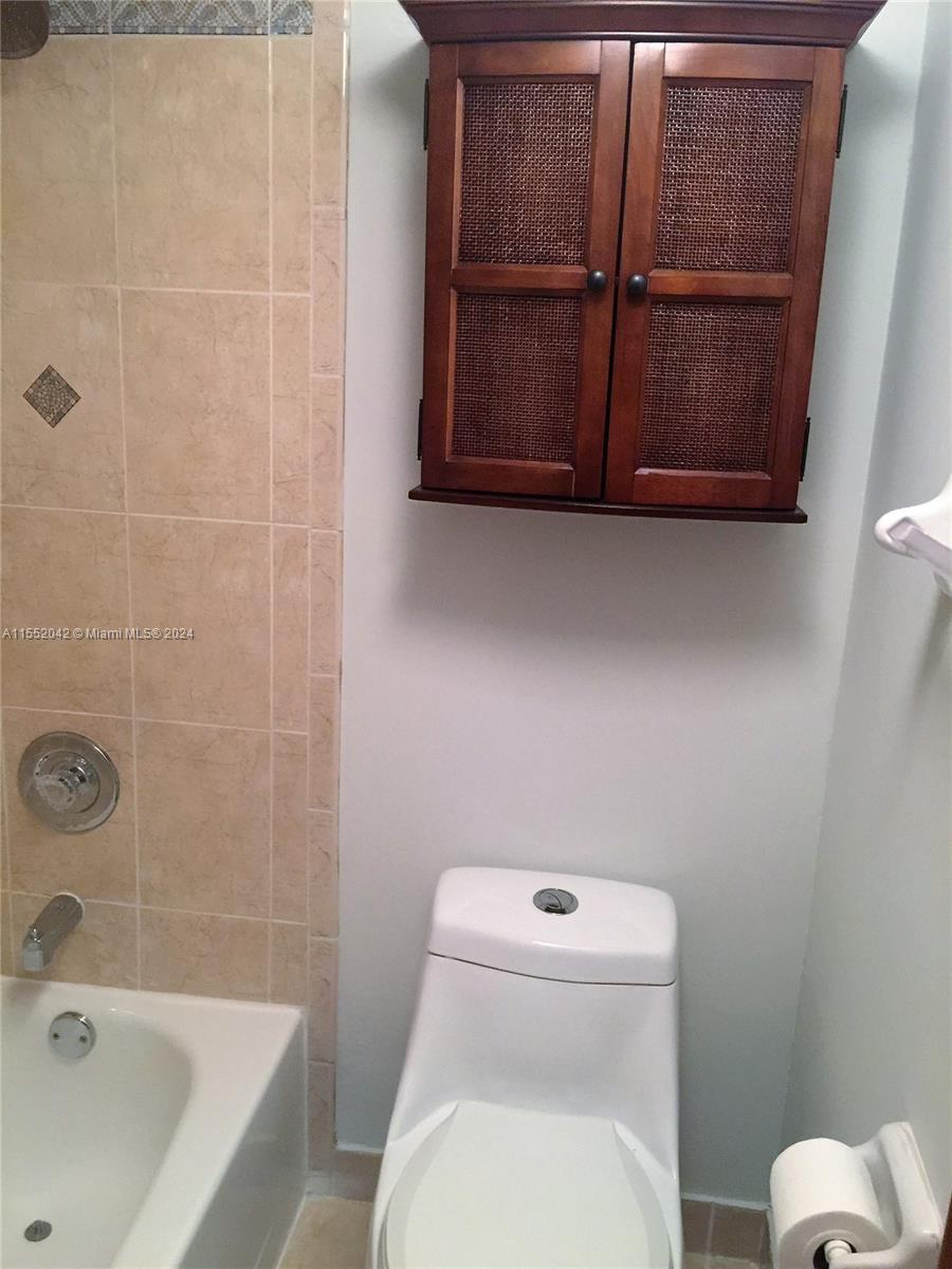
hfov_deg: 48.2
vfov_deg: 61.7
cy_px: 634
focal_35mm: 29
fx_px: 1063
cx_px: 476
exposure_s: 1/8
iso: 125
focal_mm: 4.15
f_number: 2.2
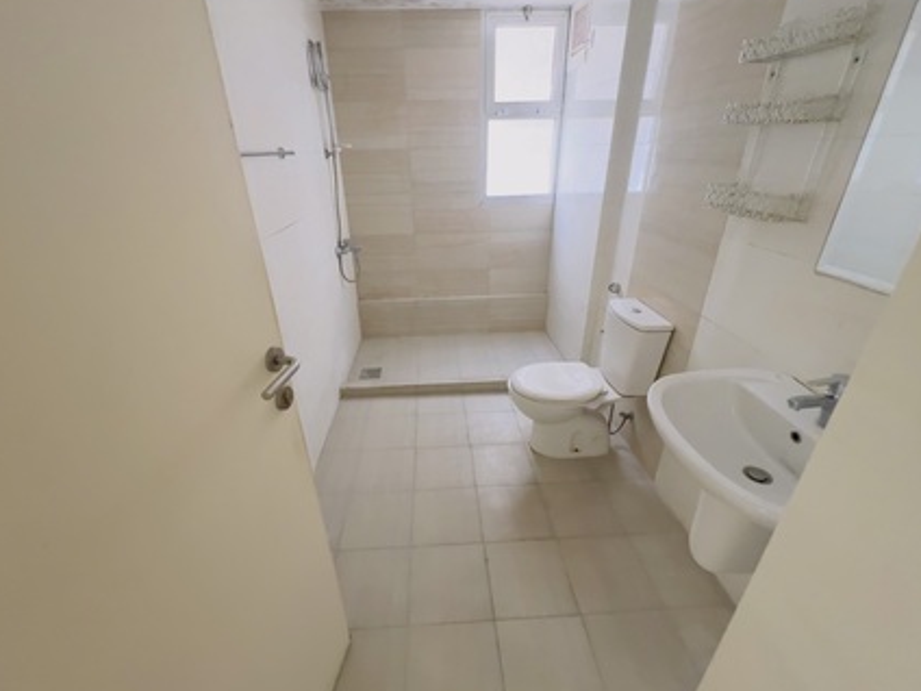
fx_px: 372
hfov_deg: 102.0
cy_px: 340
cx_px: 449
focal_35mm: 14
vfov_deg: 85.7
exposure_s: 1/60
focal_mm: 1.57
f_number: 1.8
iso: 500
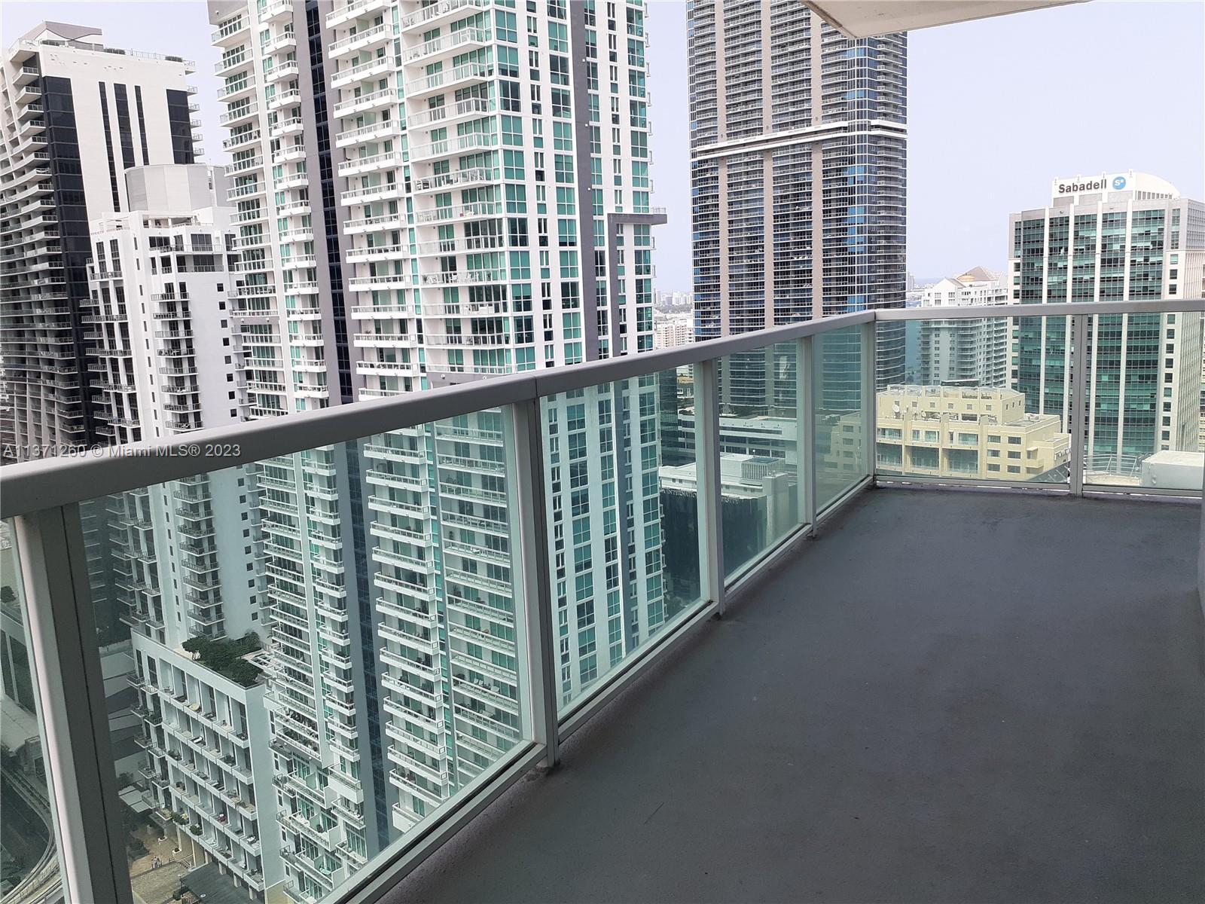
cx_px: 602
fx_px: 940
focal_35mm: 27
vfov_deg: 51.4
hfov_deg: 65.3
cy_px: 452
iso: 40
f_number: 1.9
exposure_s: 1/1153
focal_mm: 3.6
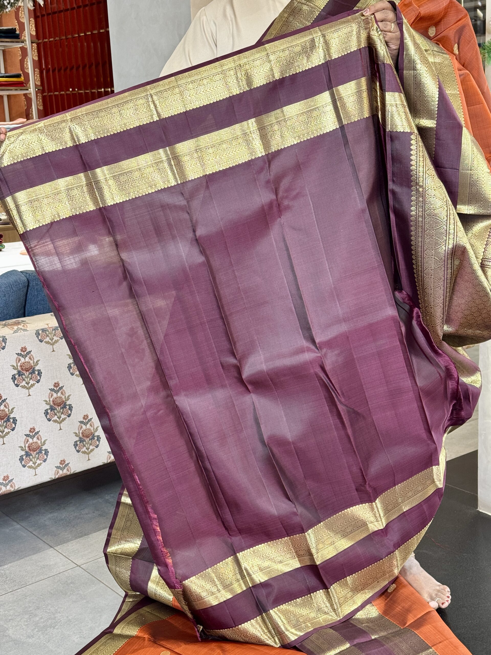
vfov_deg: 39.7
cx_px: 246
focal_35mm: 48
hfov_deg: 30.3
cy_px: 328
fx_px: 908
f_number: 1.78
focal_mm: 6.76
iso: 125
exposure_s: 1/50
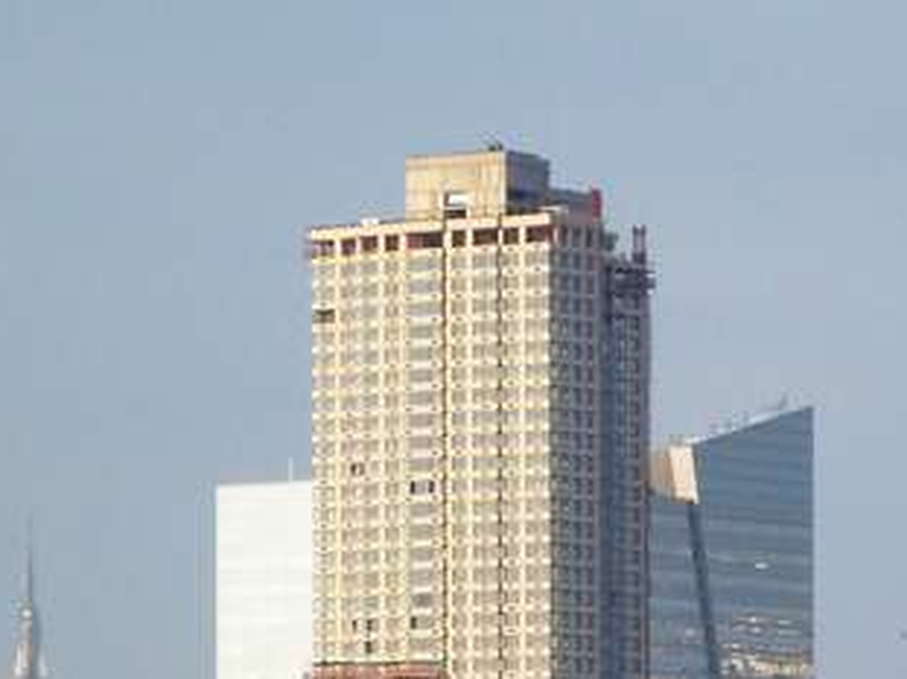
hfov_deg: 5.2
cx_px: 639
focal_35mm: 383
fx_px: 10031
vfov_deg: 3.9
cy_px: 679
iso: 80
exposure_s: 1/400
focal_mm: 26.6
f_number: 4.5
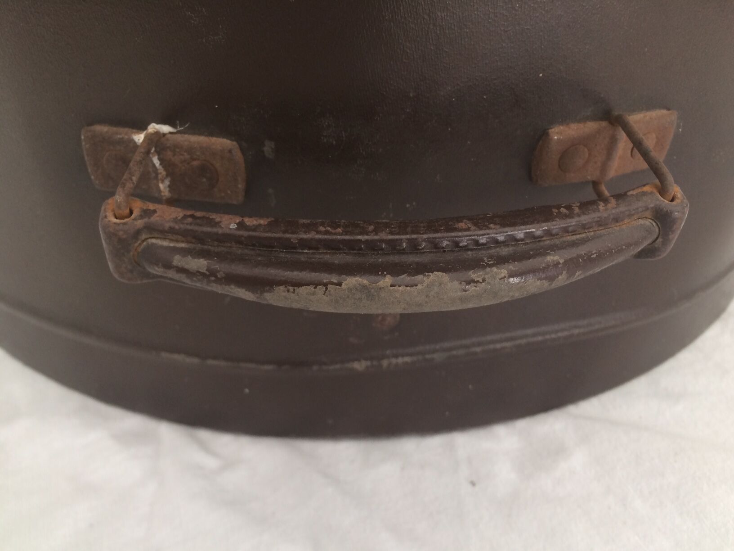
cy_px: 276
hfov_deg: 61.7
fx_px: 615
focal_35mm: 29
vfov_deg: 48.2
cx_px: 367
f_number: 2.2
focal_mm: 4.15
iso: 40
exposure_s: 1/33
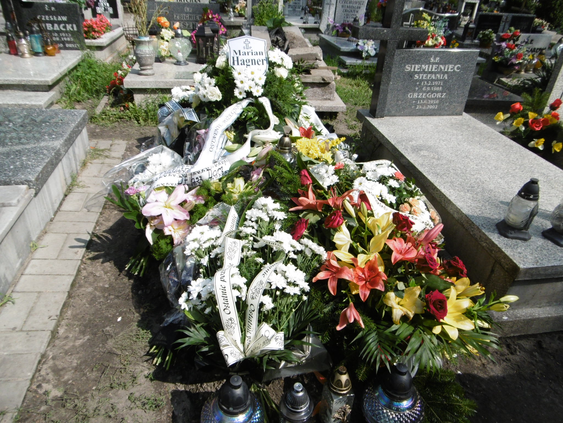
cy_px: 212
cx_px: 282
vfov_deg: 56.8
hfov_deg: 71.6
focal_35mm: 24
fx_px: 390
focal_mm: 4.3
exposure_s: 1/200
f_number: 7.8
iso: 100
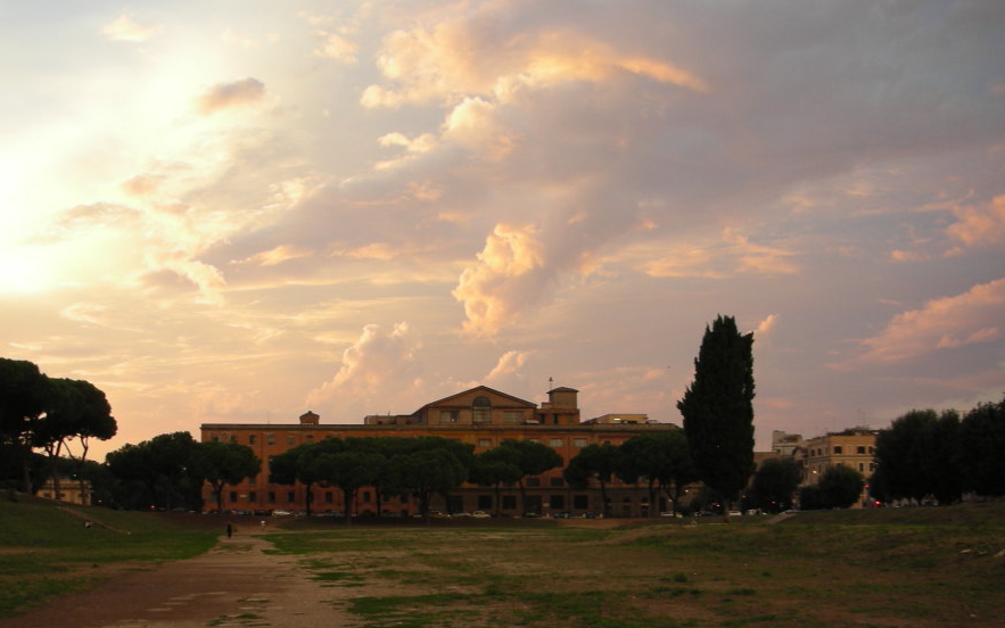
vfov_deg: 29.6
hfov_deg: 46.1
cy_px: 429
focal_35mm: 43
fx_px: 1178
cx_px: 440
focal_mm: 5.8
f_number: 3
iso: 50
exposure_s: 1/58.6
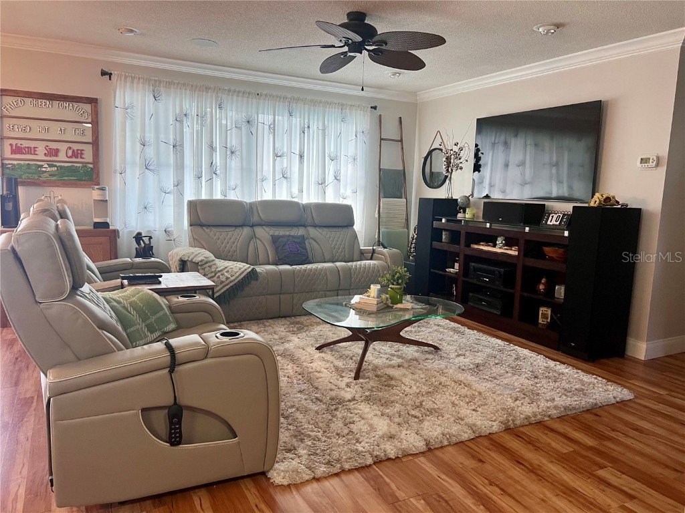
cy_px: 256
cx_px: 342
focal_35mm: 26
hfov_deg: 67.3
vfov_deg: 53.1
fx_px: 515
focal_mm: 5.7
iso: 100
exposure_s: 1/60
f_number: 1.5
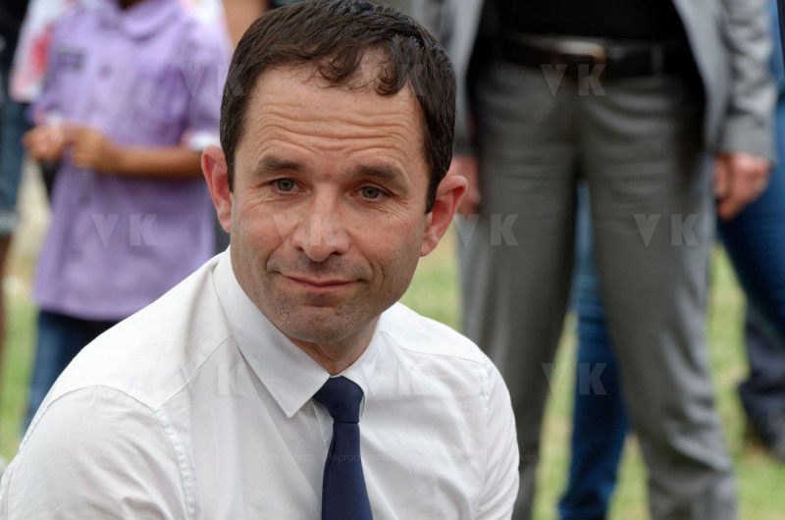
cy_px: 260
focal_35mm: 285
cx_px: 392
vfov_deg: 4.8
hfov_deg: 7.2
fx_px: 6202
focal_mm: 190
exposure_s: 1/320
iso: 400
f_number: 8
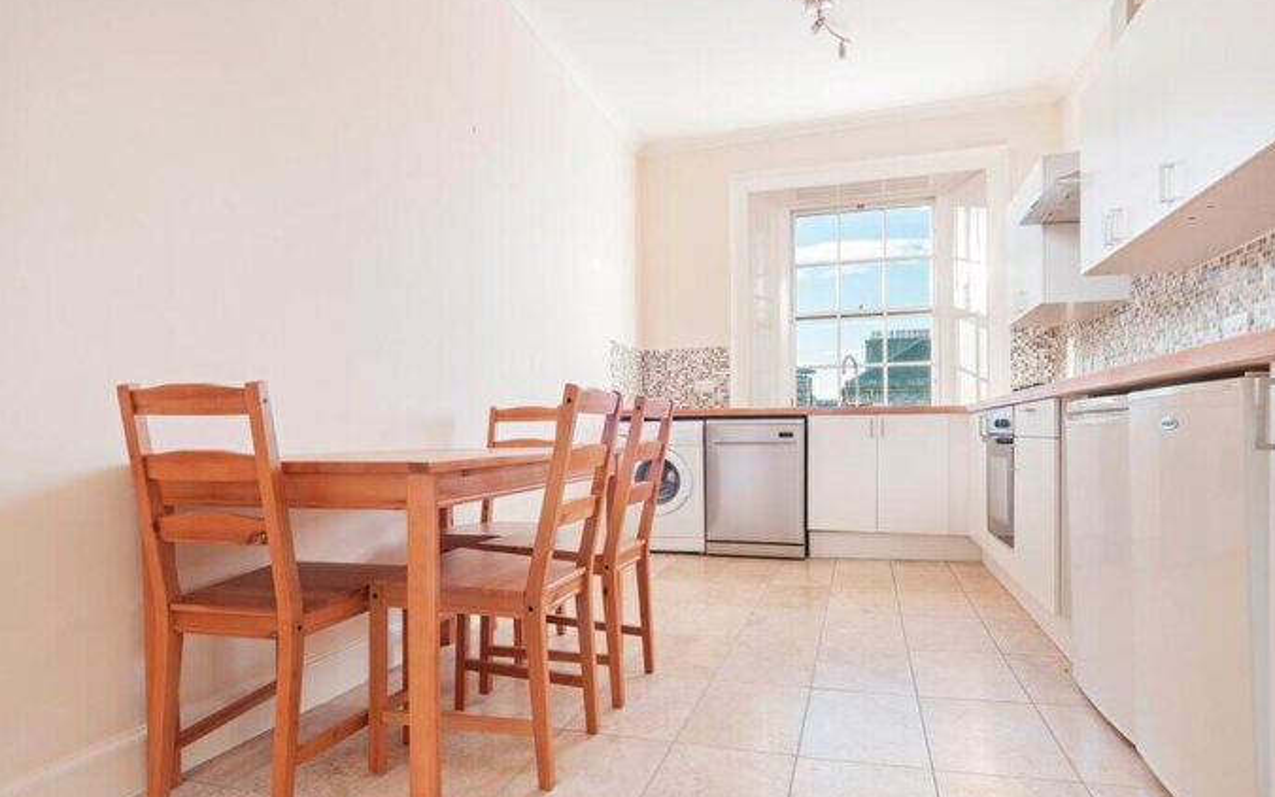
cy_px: 426
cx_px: 644
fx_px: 660
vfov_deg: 62.2
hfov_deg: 88.0
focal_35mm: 19
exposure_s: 1/200
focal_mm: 12
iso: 200
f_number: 9
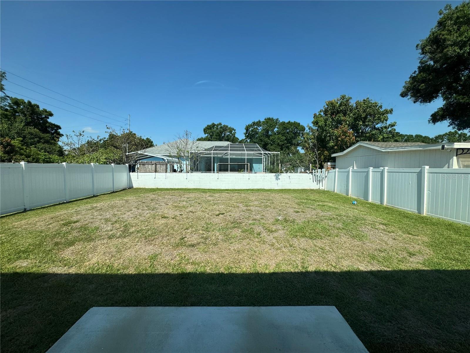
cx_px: 235
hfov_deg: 102.1
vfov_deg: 85.7
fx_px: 190
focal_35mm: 14
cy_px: 176
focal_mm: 2.22
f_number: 2.2
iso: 50
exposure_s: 1/1748
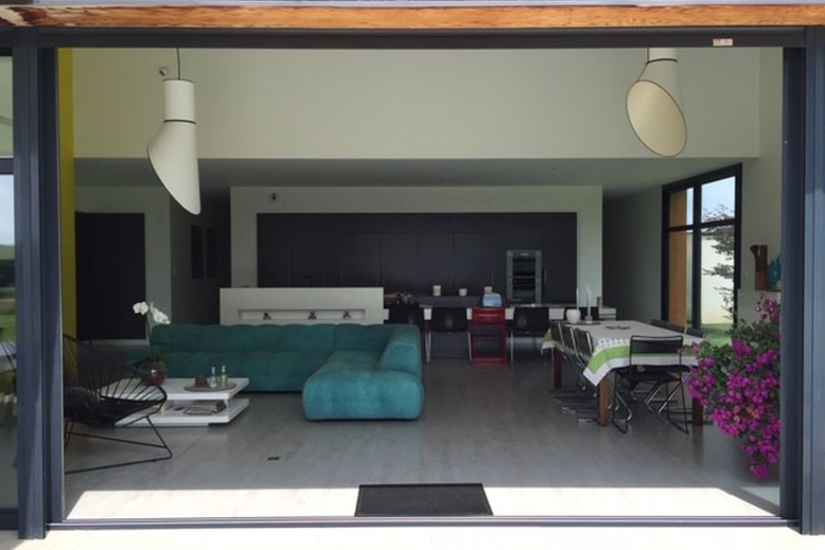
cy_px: 273
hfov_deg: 60.3
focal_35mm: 31
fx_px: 711
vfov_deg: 42.3
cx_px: 412
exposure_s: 1/920
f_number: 2.2
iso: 32
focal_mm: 4.15
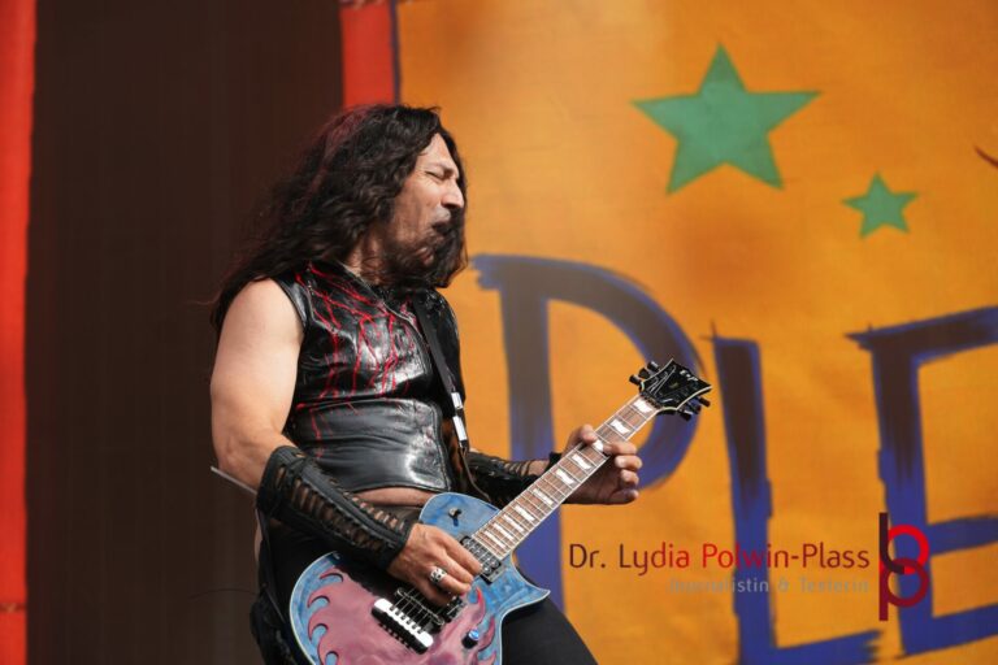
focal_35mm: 141
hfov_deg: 14.6
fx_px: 3909
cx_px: 499
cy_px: 332
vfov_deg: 9.7
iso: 100
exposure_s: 1/200
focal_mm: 94
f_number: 5.6
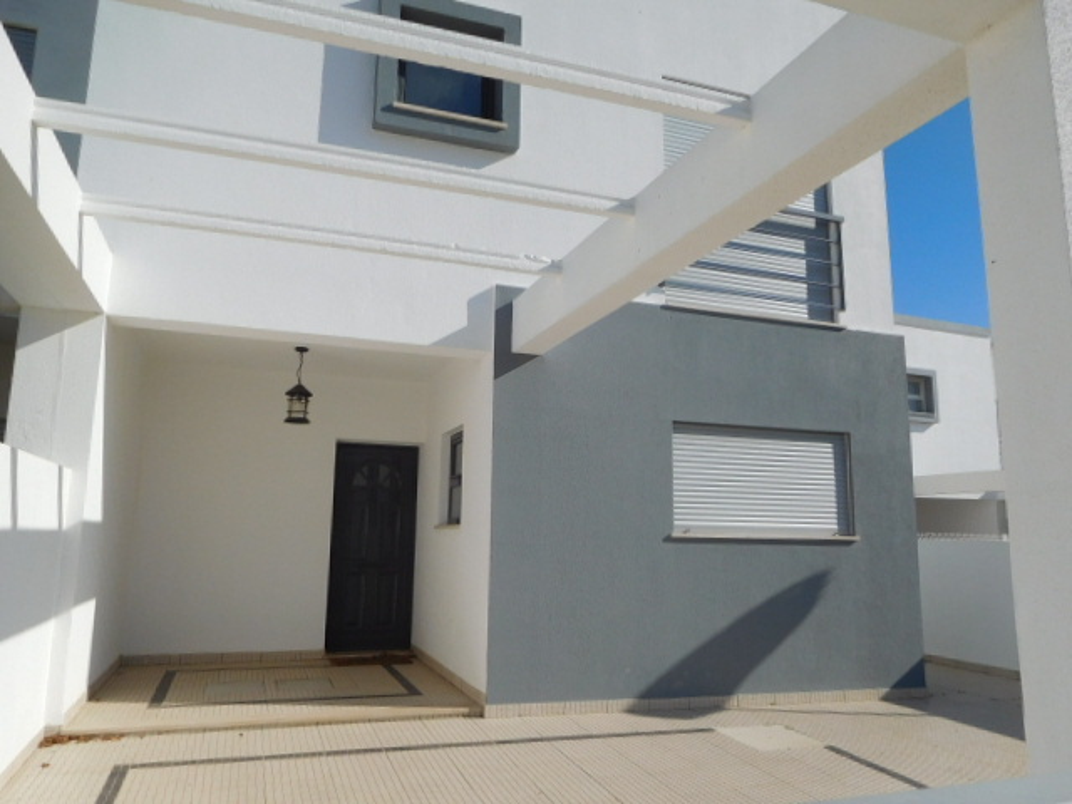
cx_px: 536
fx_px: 774
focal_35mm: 25
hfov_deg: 69.4
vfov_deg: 54.9
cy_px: 402
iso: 125
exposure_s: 1/800
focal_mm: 4.5
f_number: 6.8
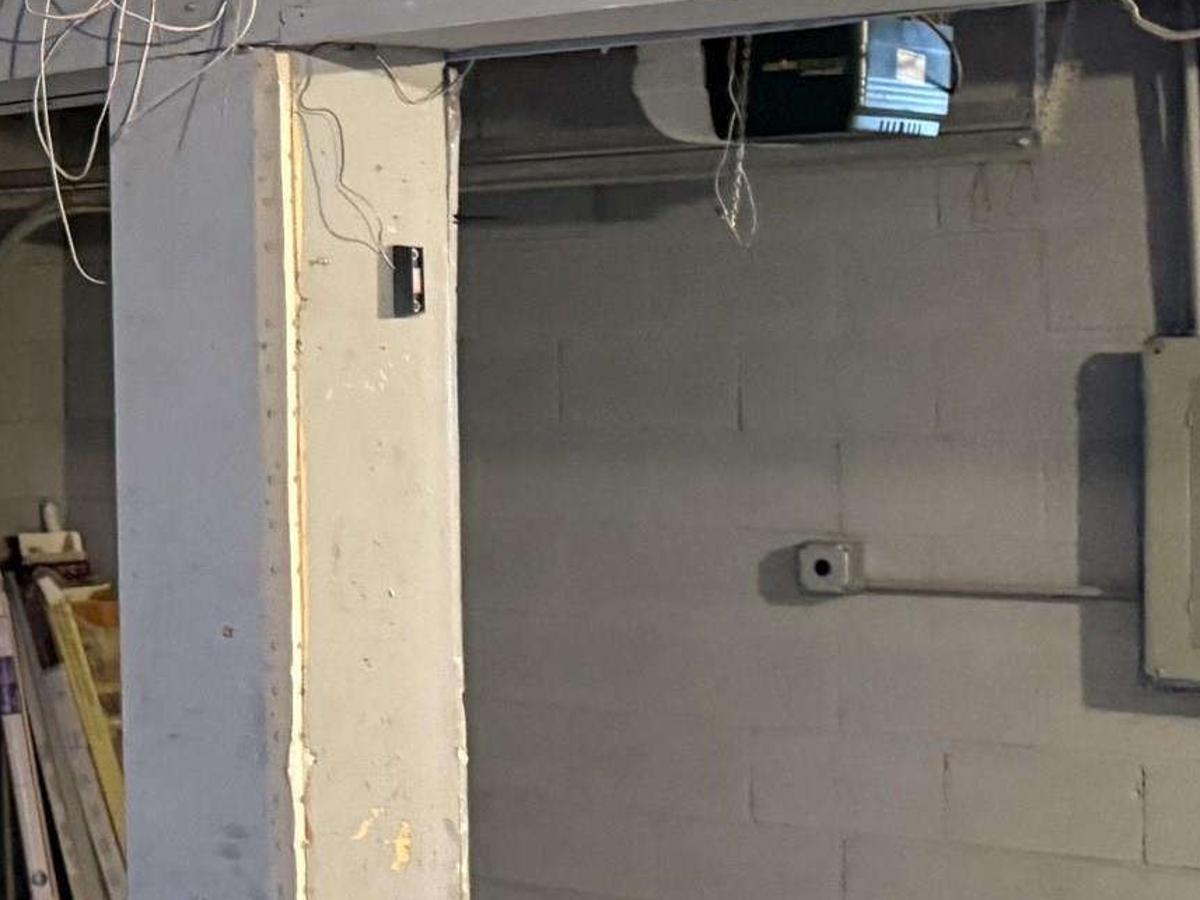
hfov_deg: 20.0
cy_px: 330
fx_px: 2982
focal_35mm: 86
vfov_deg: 17.1
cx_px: -550
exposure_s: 1/30
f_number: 1.78
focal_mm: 6.76
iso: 800
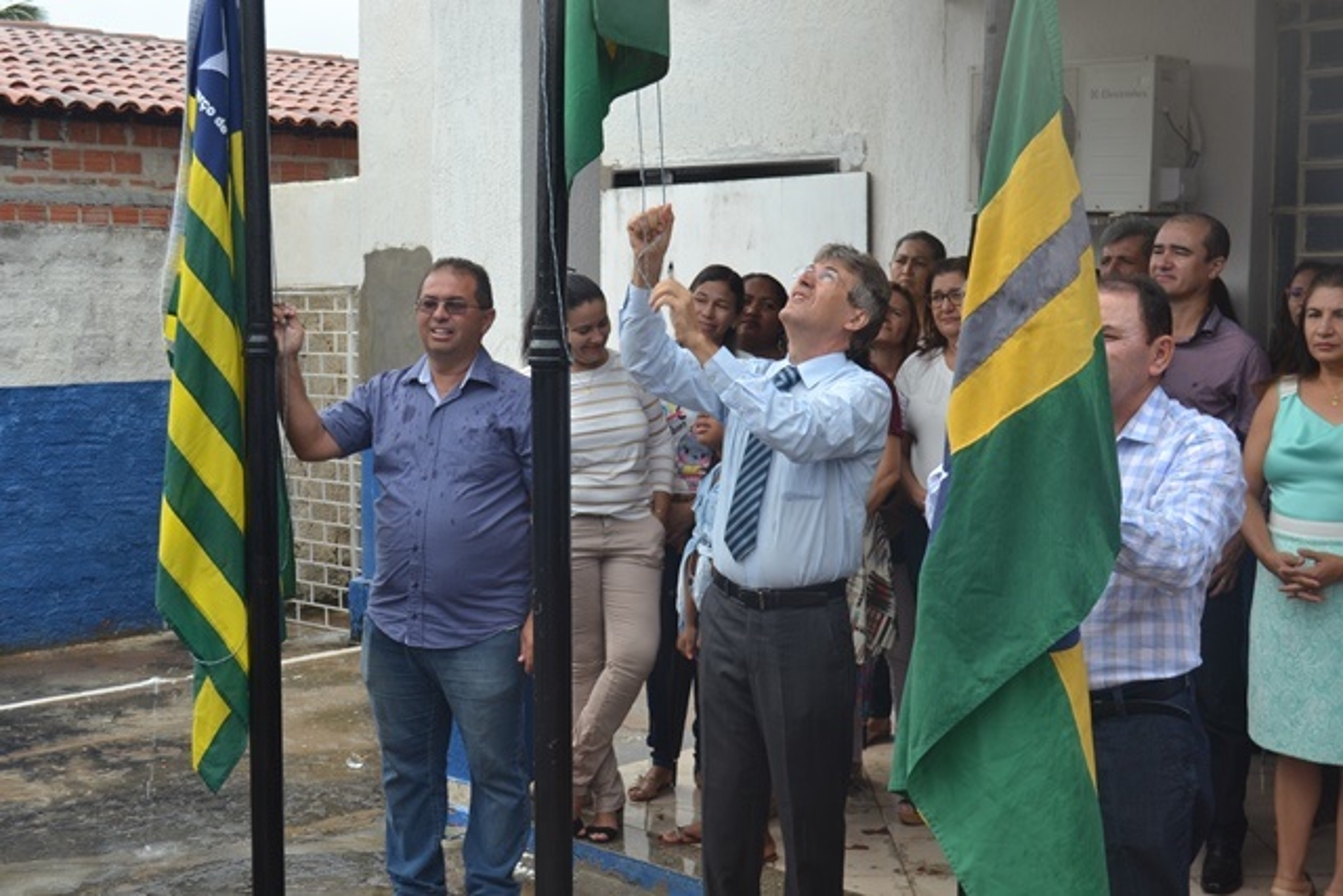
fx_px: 1791
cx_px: 672
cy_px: 448
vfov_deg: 28.1
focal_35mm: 48
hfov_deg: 41.1
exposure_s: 1/125
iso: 140
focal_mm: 32
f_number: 5.6
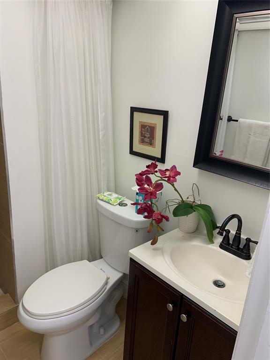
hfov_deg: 53.1
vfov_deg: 67.3
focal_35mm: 26
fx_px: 270
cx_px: 135
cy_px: 180
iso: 80
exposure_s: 1/60
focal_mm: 4.25
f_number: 1.8
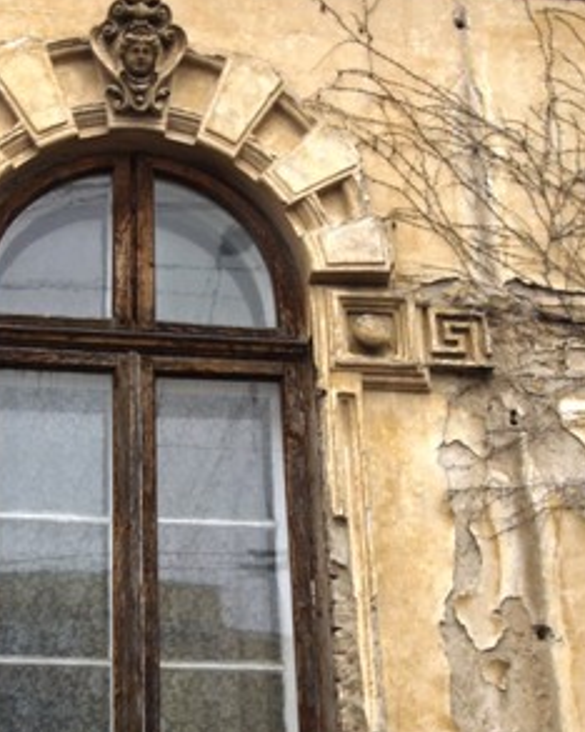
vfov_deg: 27.9
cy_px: 437
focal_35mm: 68
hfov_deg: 22.2
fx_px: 1473
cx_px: 135
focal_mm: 17
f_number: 5.5
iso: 100
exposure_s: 1/80
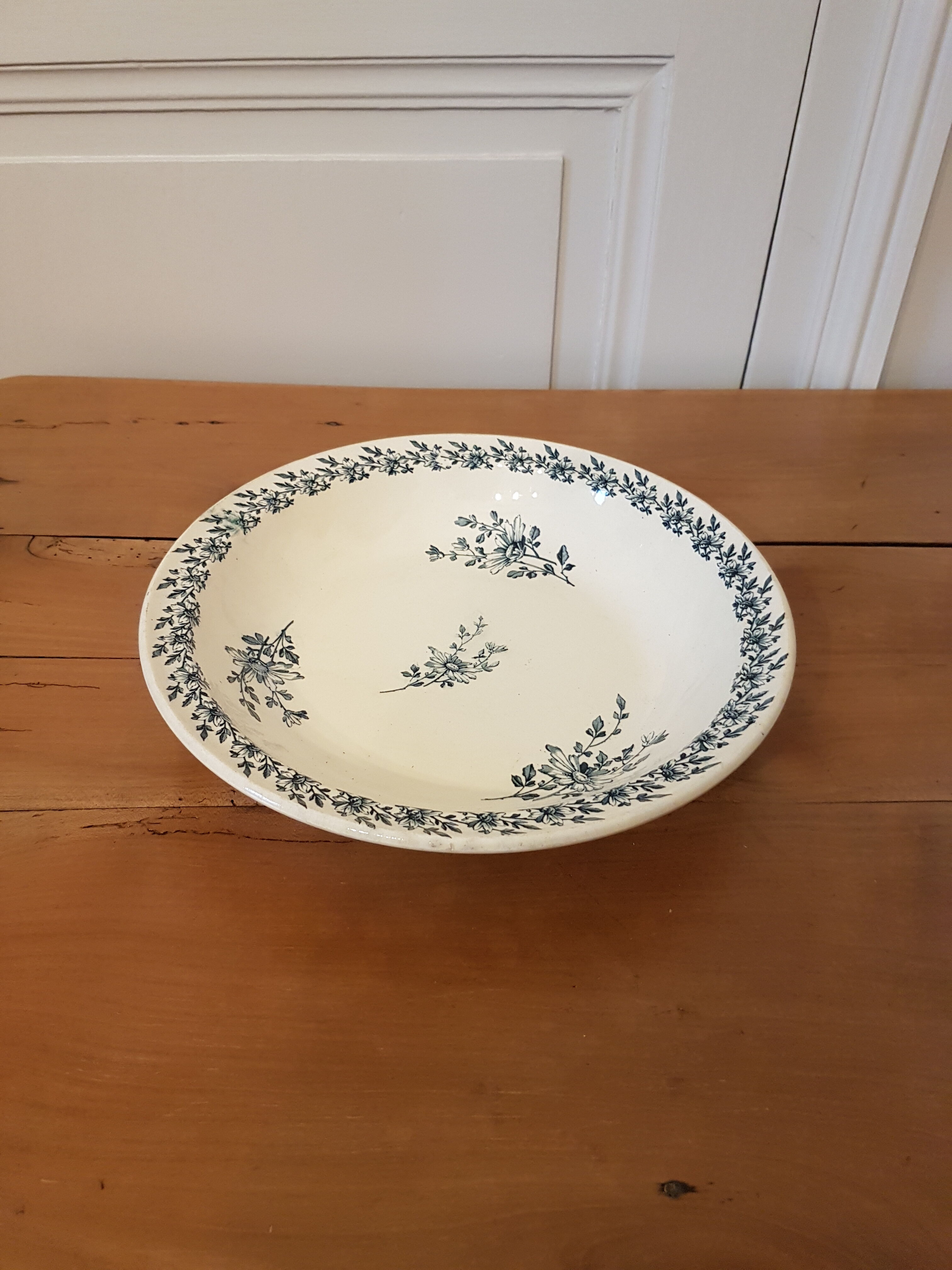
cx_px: 476
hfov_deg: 53.1
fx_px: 953
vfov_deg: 67.3
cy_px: 635
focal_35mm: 26
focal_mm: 4.2
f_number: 1.7
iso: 200
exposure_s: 1/33
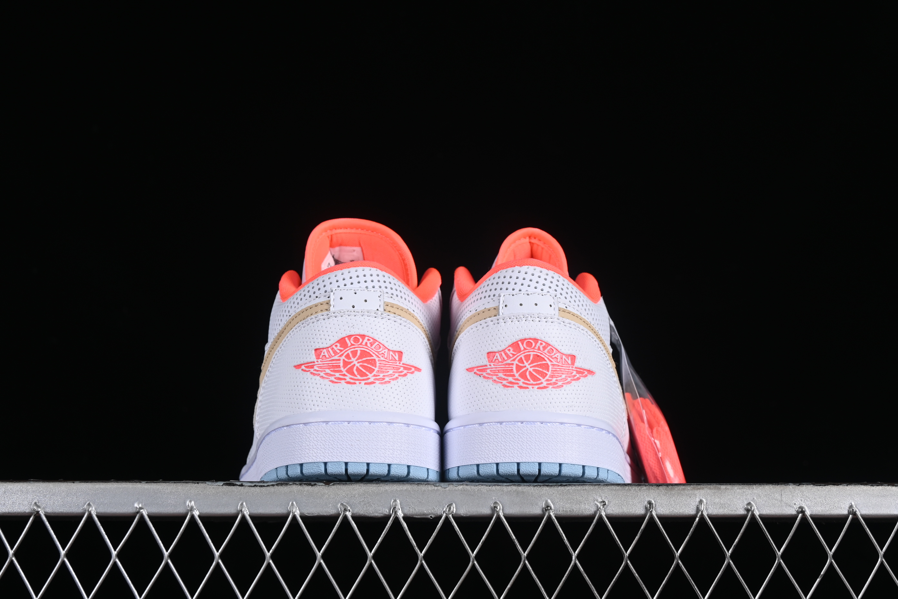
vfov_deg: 18.2
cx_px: 449
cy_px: 300
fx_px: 1871
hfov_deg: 27.0
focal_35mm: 75
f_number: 8
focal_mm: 50
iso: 160
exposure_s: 1/100
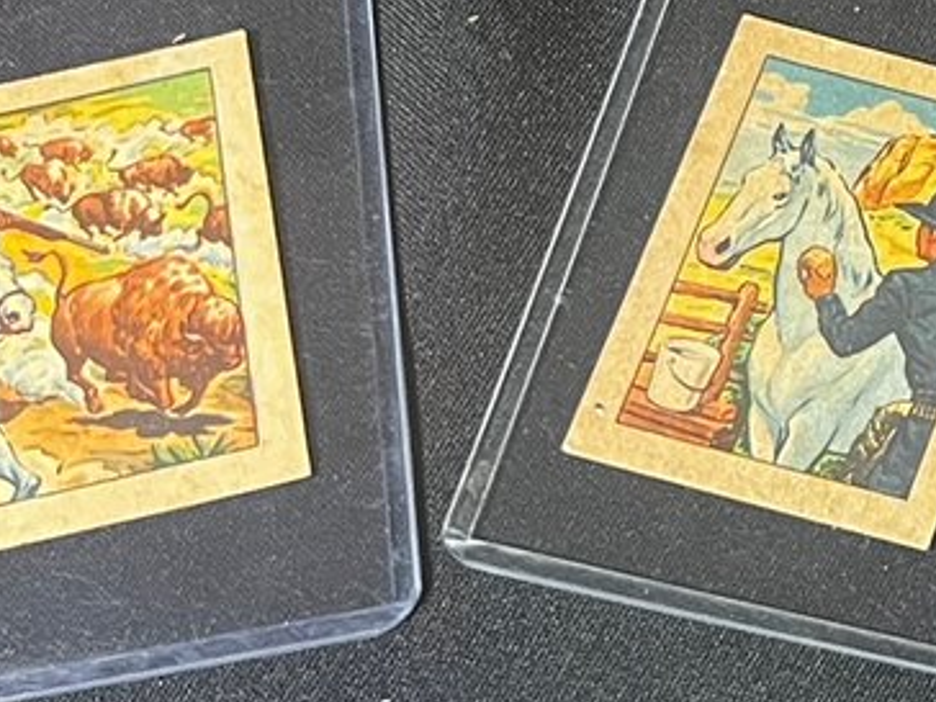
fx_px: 2920
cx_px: 1585
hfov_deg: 16.0
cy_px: 336
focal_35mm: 108
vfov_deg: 13.7
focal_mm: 5.7
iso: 400
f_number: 1.5
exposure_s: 1/60
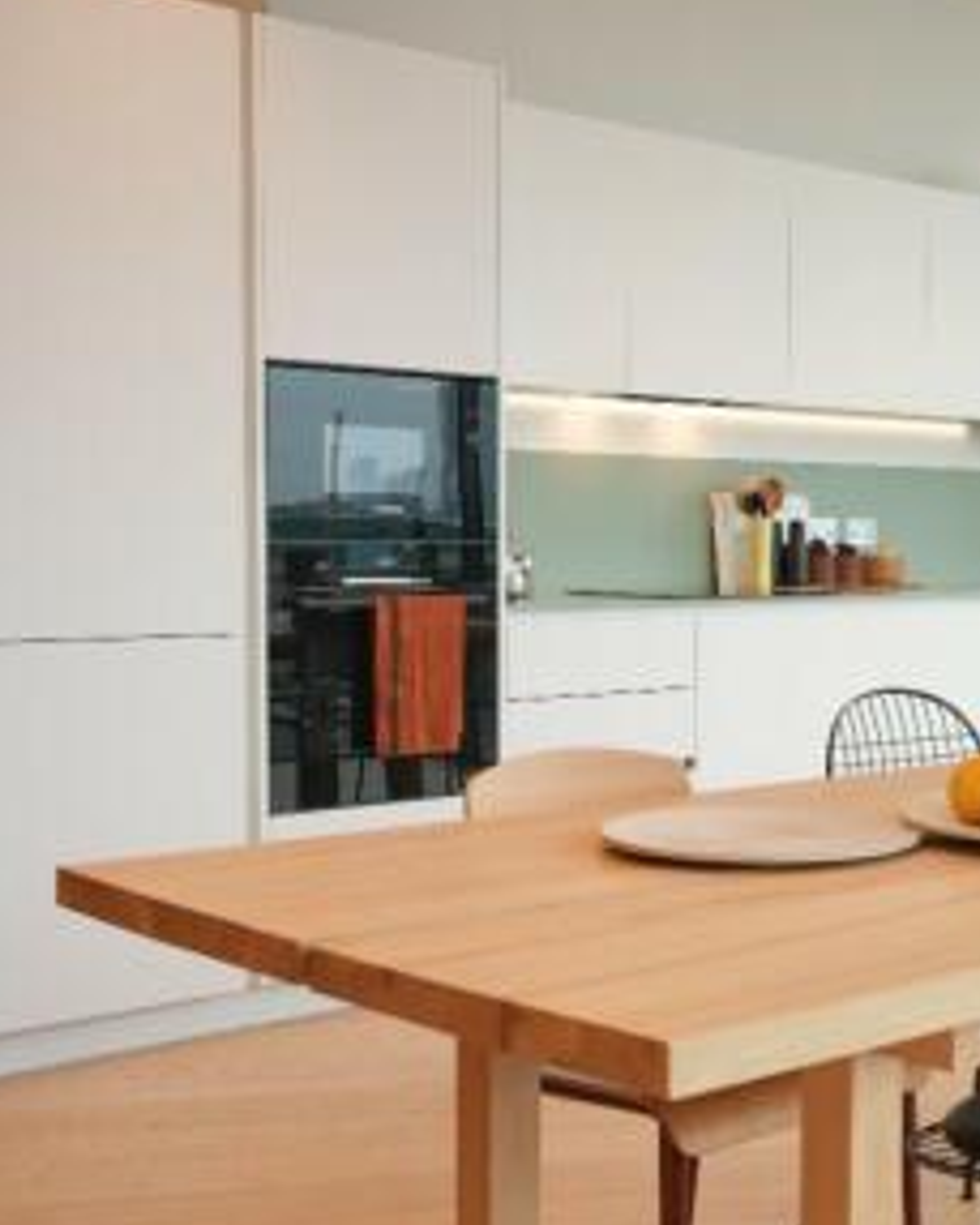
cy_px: 623
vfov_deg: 35.3
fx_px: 1921
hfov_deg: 27.3
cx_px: 937
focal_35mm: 53
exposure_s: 1/100
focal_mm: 34
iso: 640
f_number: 7.1
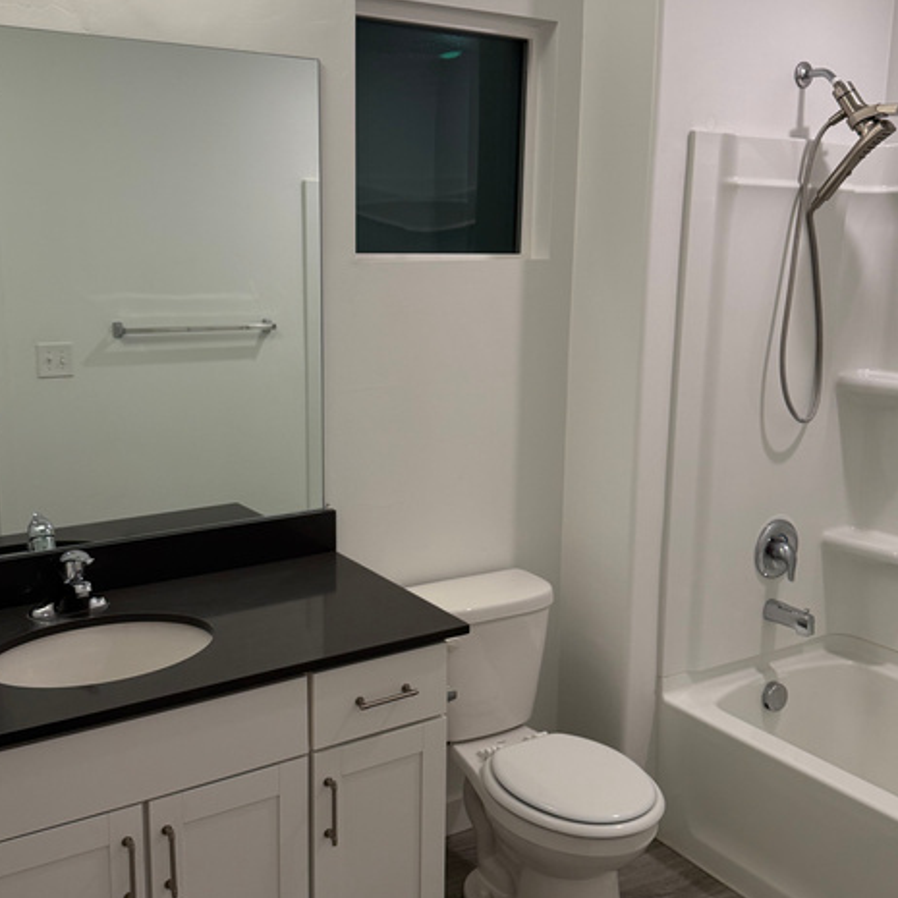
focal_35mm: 35
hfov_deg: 47.1
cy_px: 429
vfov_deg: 47.2
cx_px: 388
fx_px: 1027
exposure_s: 1/130
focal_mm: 6.76
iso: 200
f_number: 1.78
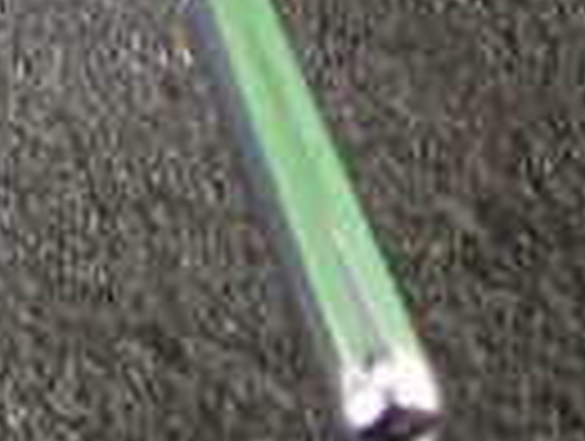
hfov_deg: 13.0
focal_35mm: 138
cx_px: -436
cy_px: -378
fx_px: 2336
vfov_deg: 10.1
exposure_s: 1/30
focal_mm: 5.4
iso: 400
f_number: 2.3
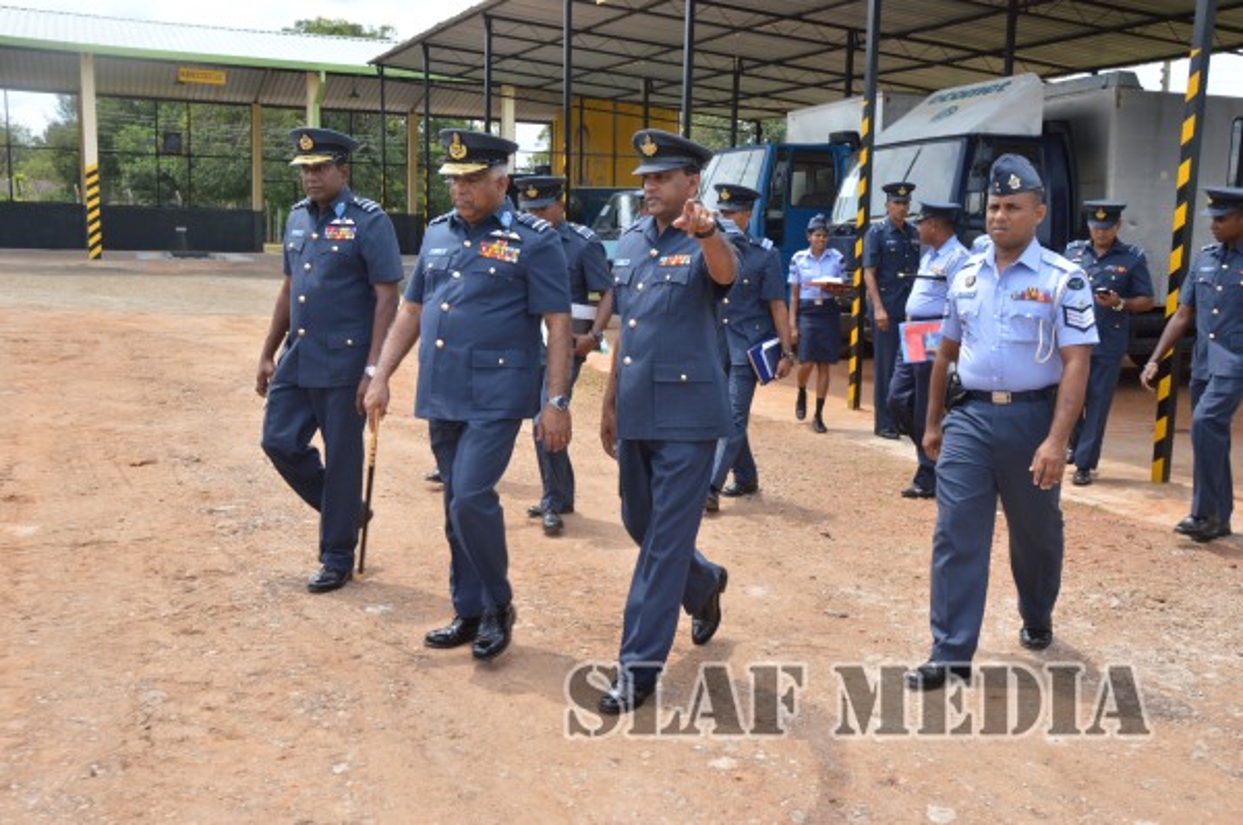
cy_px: 412
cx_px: 622
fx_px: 1241
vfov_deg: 36.8
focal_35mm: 36
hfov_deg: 53.2
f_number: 8
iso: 200
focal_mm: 24
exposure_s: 1/160
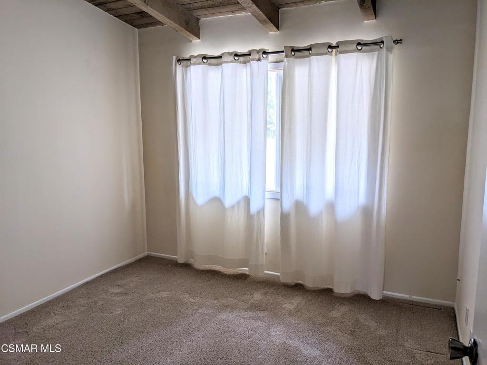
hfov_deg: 65.3
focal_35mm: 27
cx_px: 244
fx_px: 380
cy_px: 182
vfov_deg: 51.4
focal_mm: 4.38
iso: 58
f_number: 1.73
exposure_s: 1/138
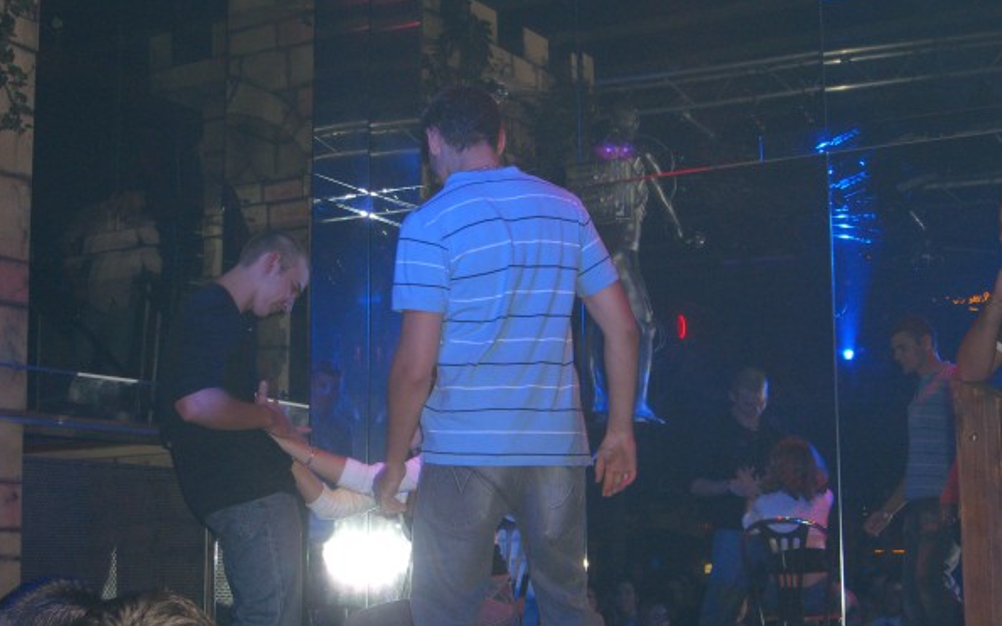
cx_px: 501
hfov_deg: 33.5
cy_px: 336
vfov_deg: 21.3
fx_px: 1665
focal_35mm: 61
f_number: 3.6
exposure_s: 1/60
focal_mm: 11.8
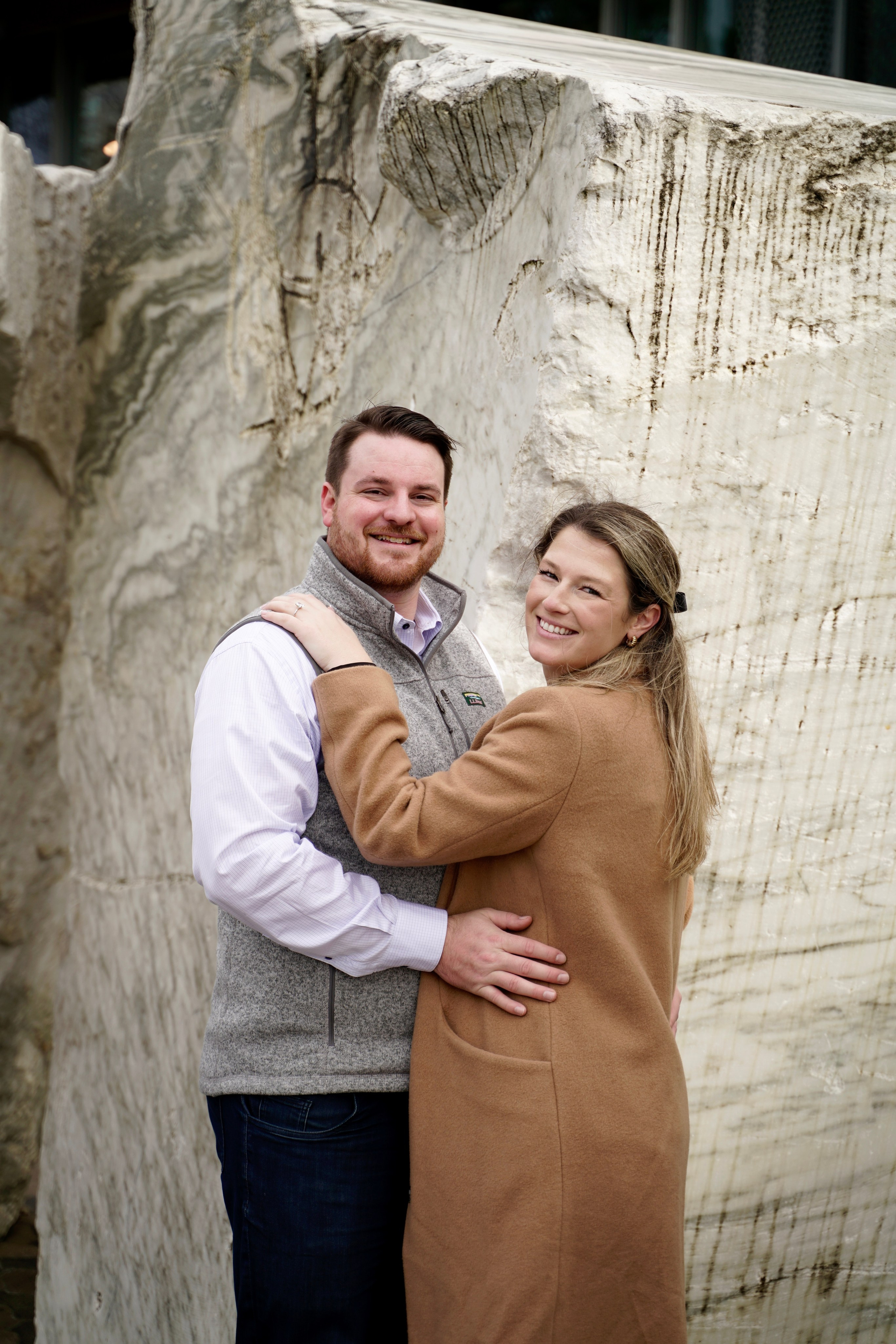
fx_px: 2799
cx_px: 448
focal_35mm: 75
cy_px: 672
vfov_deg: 27.0
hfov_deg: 18.2
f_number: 2.8
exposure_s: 1/640
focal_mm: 75
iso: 100
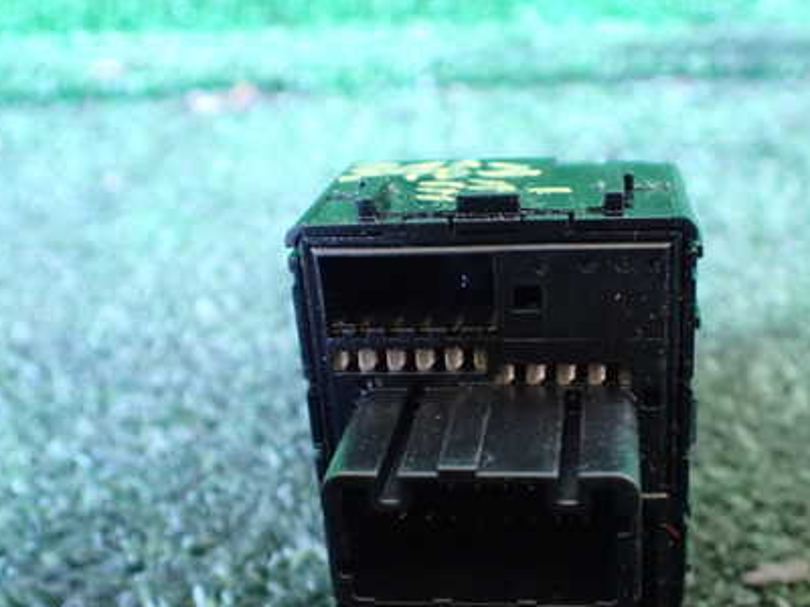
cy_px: 405
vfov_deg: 31.9
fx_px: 1053
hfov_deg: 41.8
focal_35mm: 45
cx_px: 496
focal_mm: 5.4
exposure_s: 1/30
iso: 1250
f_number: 2.3
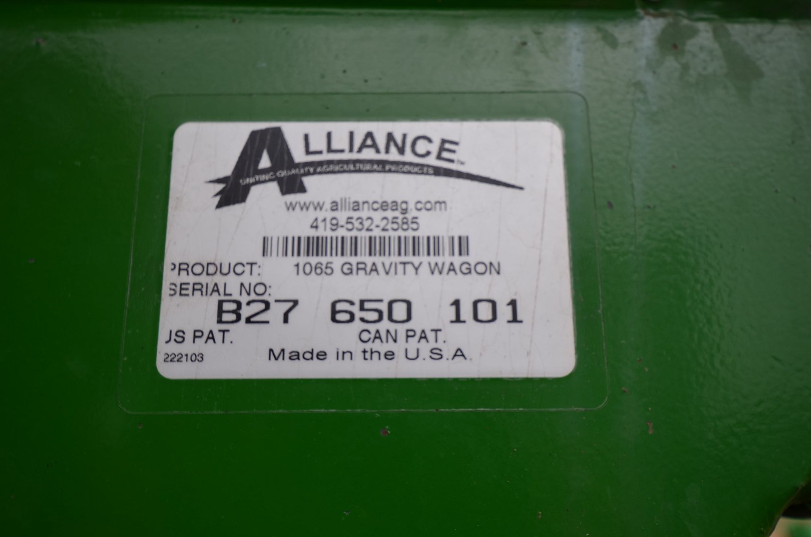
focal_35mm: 36
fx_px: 809
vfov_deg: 36.7
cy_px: 268
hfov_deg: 53.2
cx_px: 406
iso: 200
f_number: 7.1
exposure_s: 1/200
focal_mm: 24
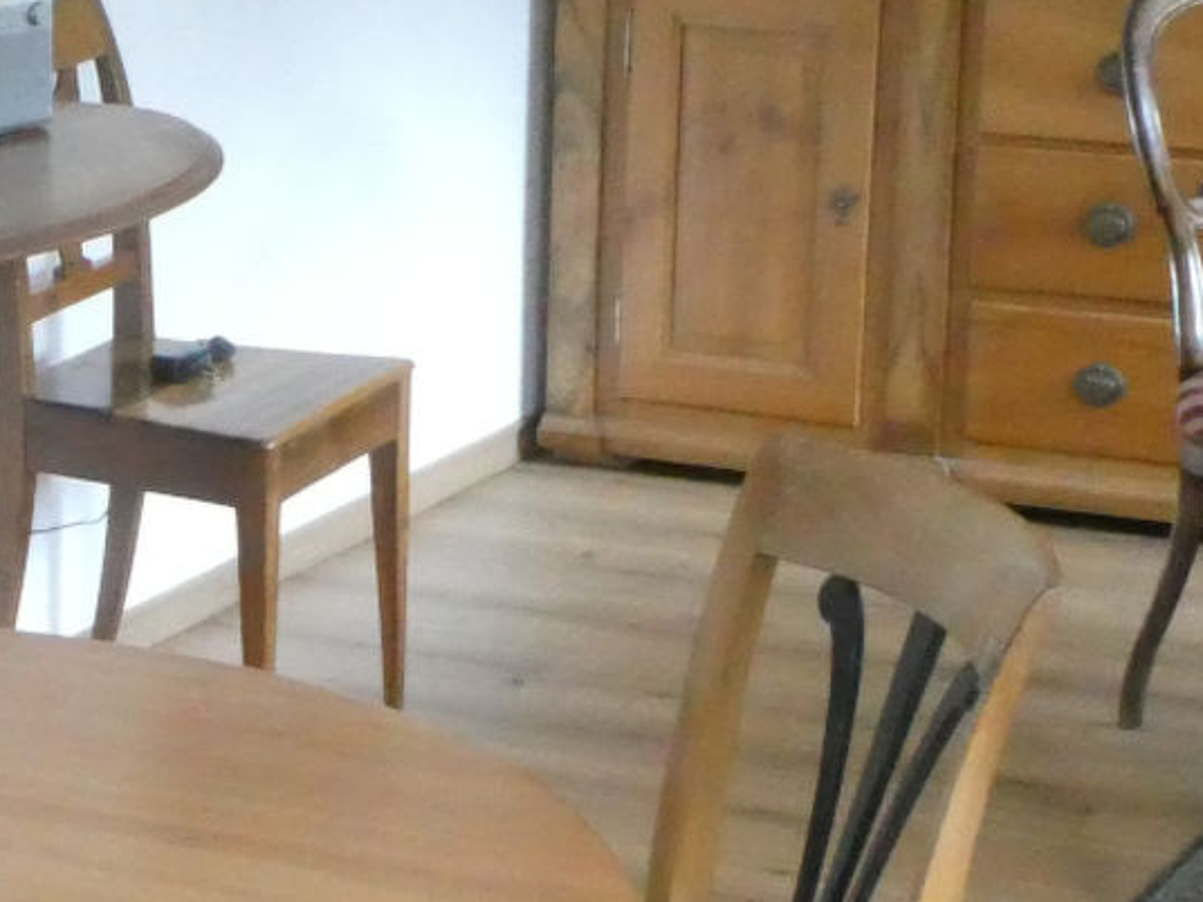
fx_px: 4379
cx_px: -153
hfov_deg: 15.2
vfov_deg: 11.7
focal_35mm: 126
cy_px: 655
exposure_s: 1/30
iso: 1600
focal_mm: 5.8
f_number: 3.6
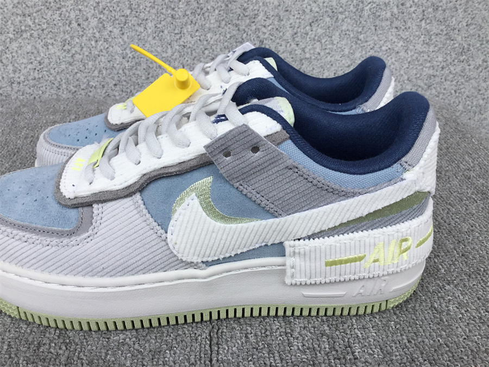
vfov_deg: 45.4
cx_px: 244
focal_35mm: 31
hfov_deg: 58.4
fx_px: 438
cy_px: 184
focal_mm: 3.3
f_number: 2.4
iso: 25
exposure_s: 1/392
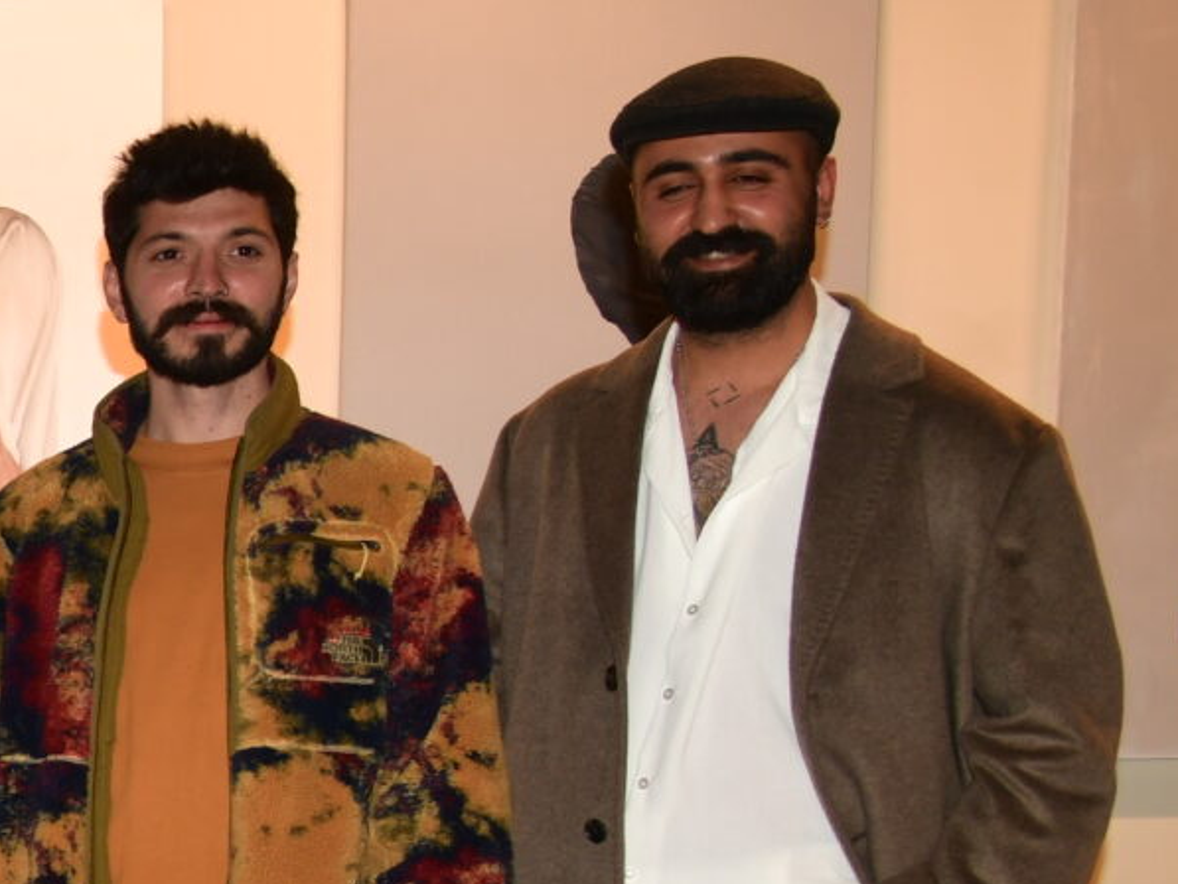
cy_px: 859
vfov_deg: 14.7
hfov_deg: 15.4
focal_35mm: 99
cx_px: -1265
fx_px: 3370
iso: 320
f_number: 5.6
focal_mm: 24
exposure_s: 1/60
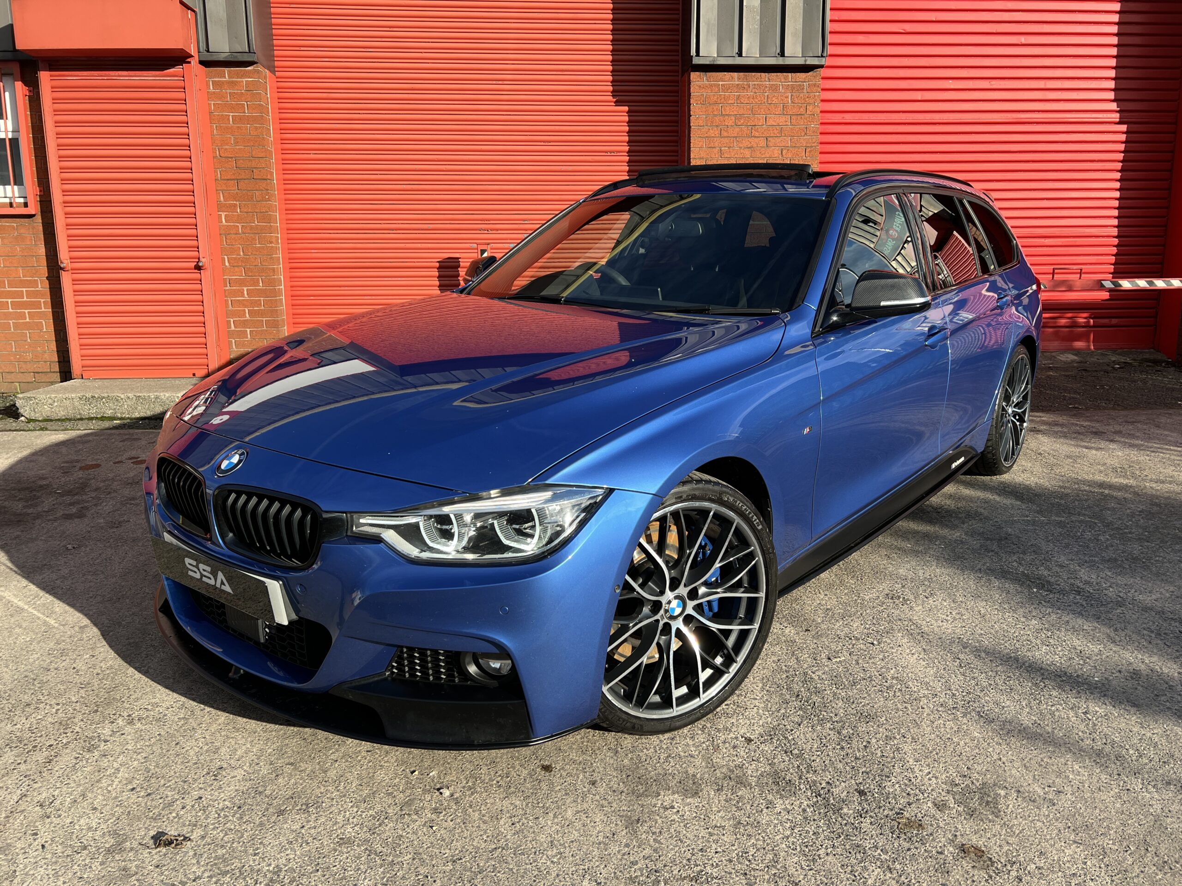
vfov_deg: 53.1
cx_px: 591
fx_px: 888
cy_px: 443
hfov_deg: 67.3
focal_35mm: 26
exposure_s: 1/1669
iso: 50
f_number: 1.5
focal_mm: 5.7
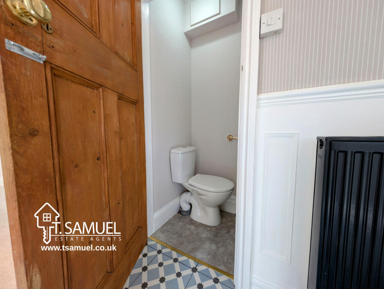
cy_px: 144
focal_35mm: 12
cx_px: 192
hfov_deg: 110.5
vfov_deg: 94.6
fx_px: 133
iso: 57
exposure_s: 1/67
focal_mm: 2.23
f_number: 1.95
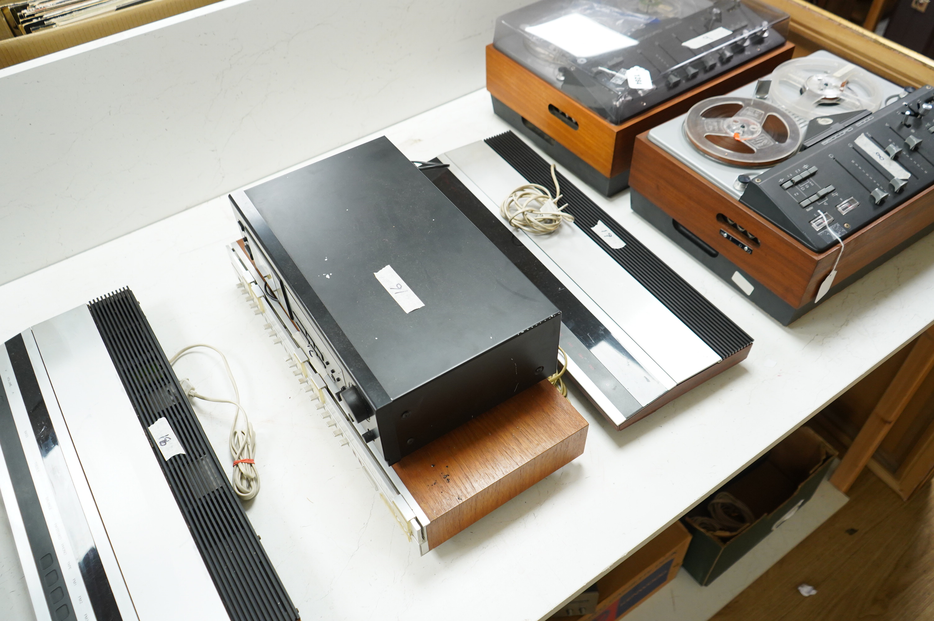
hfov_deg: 65.5
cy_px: 310
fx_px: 726
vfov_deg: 46.3
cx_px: 467
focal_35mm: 28
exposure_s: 1/160
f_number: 4.5
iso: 2500
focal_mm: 28
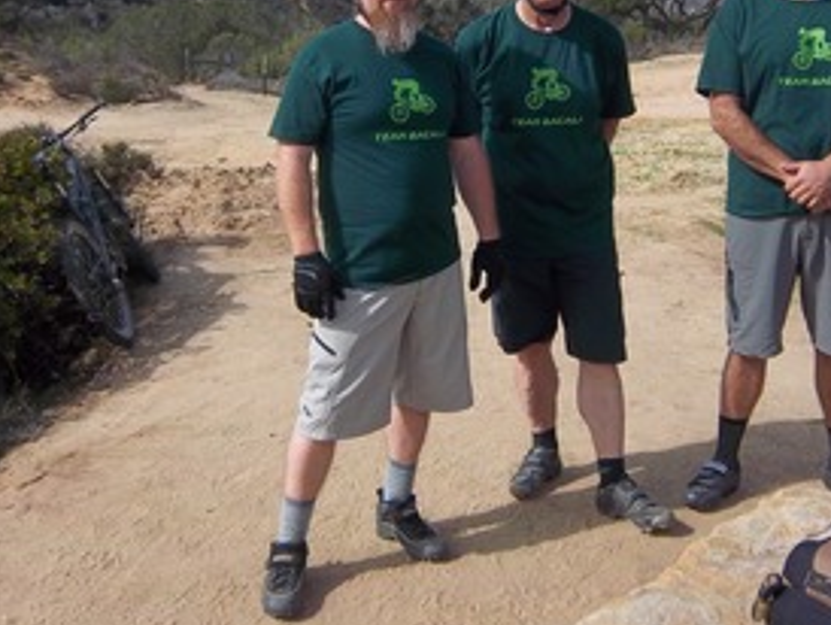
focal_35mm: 46
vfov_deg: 31.2
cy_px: 188
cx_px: 470
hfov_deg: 41.1
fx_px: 1105
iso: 64
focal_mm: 5.05
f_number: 7.86
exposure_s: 1/250
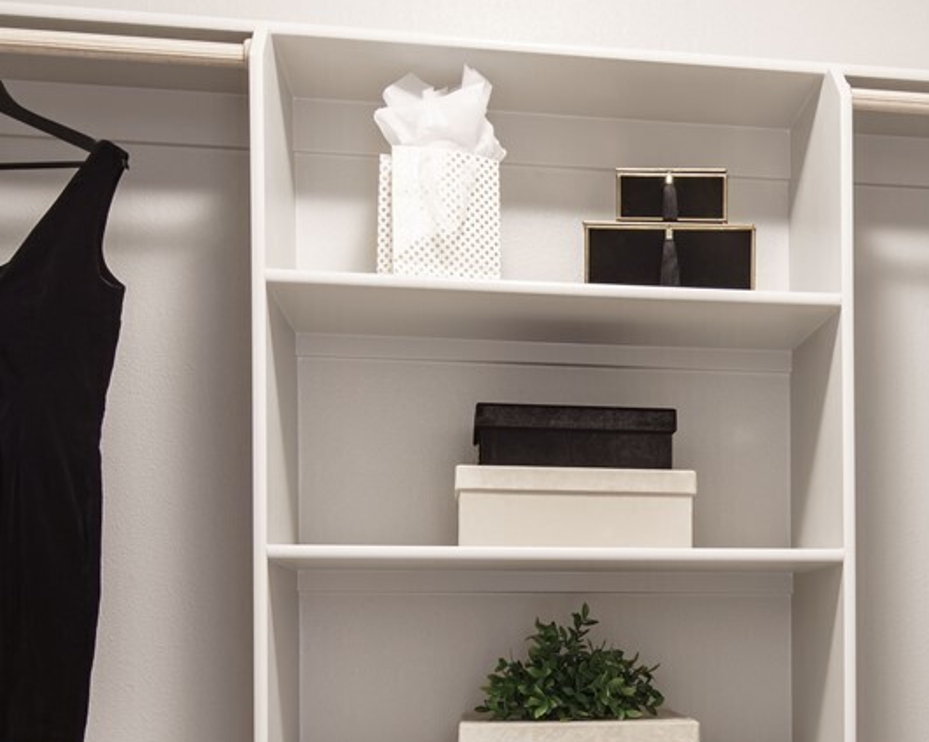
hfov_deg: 35.4
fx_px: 1401
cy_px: 748
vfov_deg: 27.8
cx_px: 756
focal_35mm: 51
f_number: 11
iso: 100
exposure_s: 5
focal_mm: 17
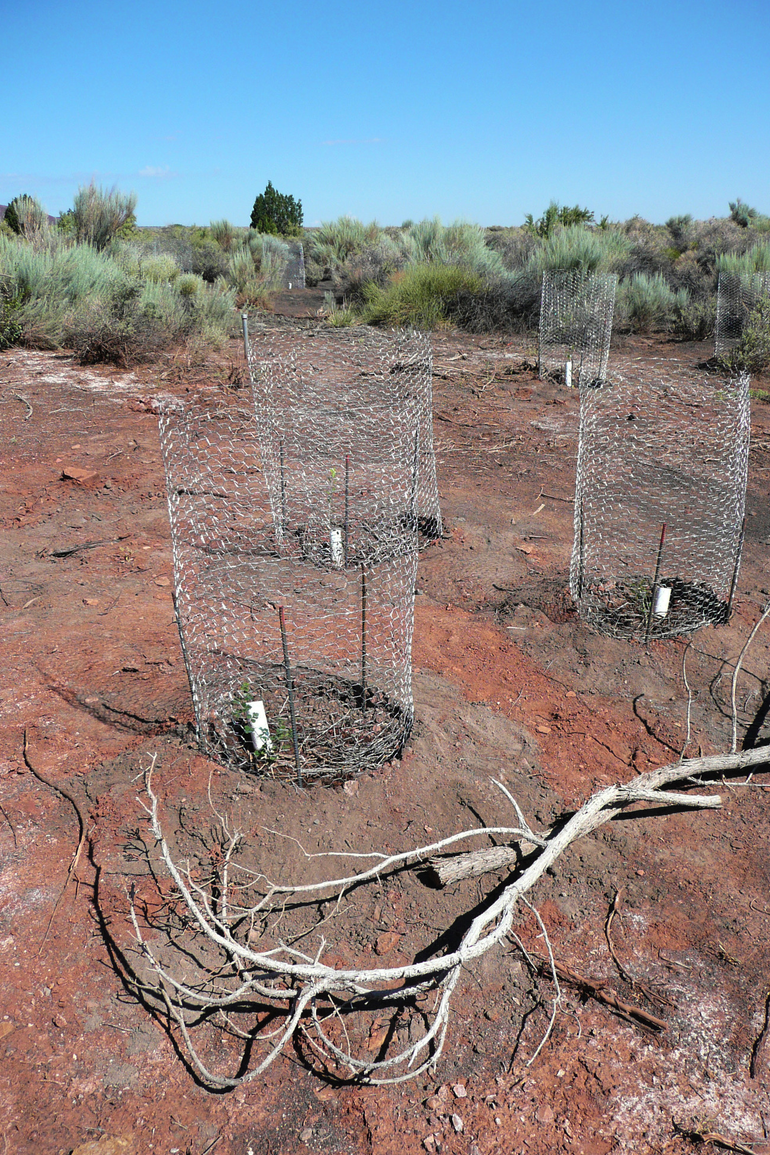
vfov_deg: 61.9
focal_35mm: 30
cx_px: 407
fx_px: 962
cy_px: 582
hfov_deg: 43.6
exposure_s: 1/640
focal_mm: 4.6
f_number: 3.3
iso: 100
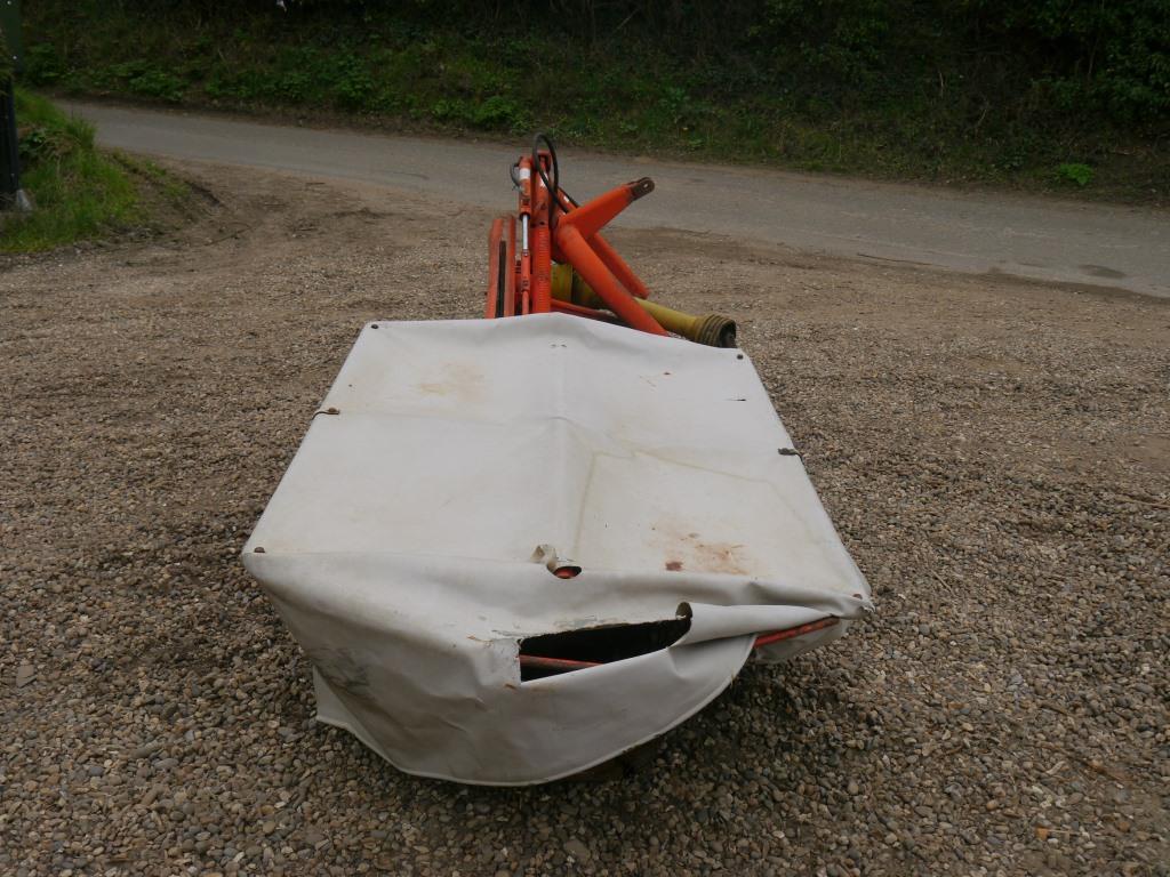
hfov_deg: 51.4
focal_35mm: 36
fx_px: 1217
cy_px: 438
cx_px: 585
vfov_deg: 39.7
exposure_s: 1/320
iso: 160
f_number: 6.3
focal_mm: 18
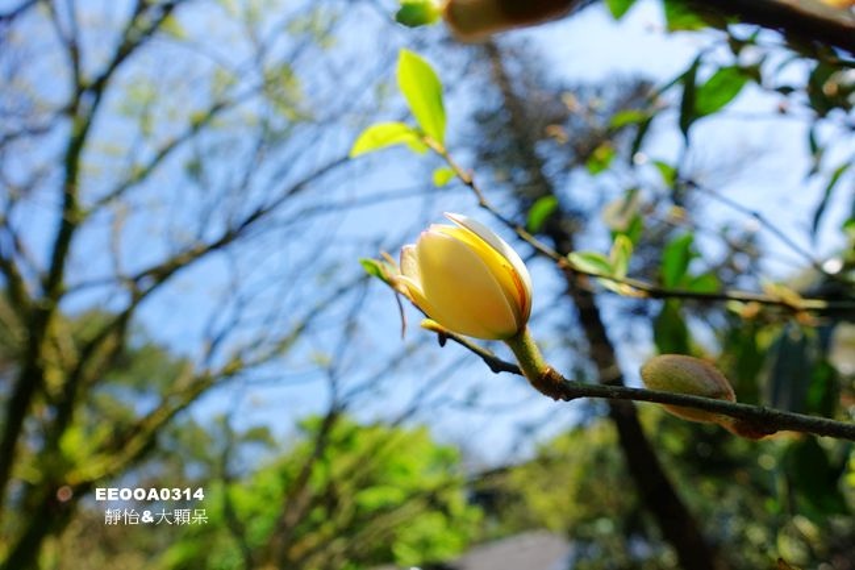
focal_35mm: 24
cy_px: 285
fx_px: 570
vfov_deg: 53.1
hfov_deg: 73.8
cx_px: 428
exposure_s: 1/800
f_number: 4
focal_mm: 8.8
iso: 125
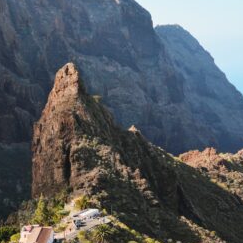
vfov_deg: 17.7
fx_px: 778
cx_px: 92
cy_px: 120
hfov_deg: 17.7
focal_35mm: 98
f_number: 5.6
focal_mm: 32
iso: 320
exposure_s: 1/250
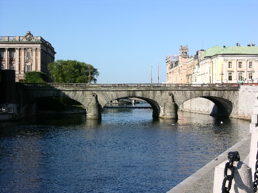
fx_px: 522
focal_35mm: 70
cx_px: 129
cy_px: 96
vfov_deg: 21.0
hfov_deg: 27.8
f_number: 7.4
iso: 50
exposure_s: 1/150
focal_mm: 17.8
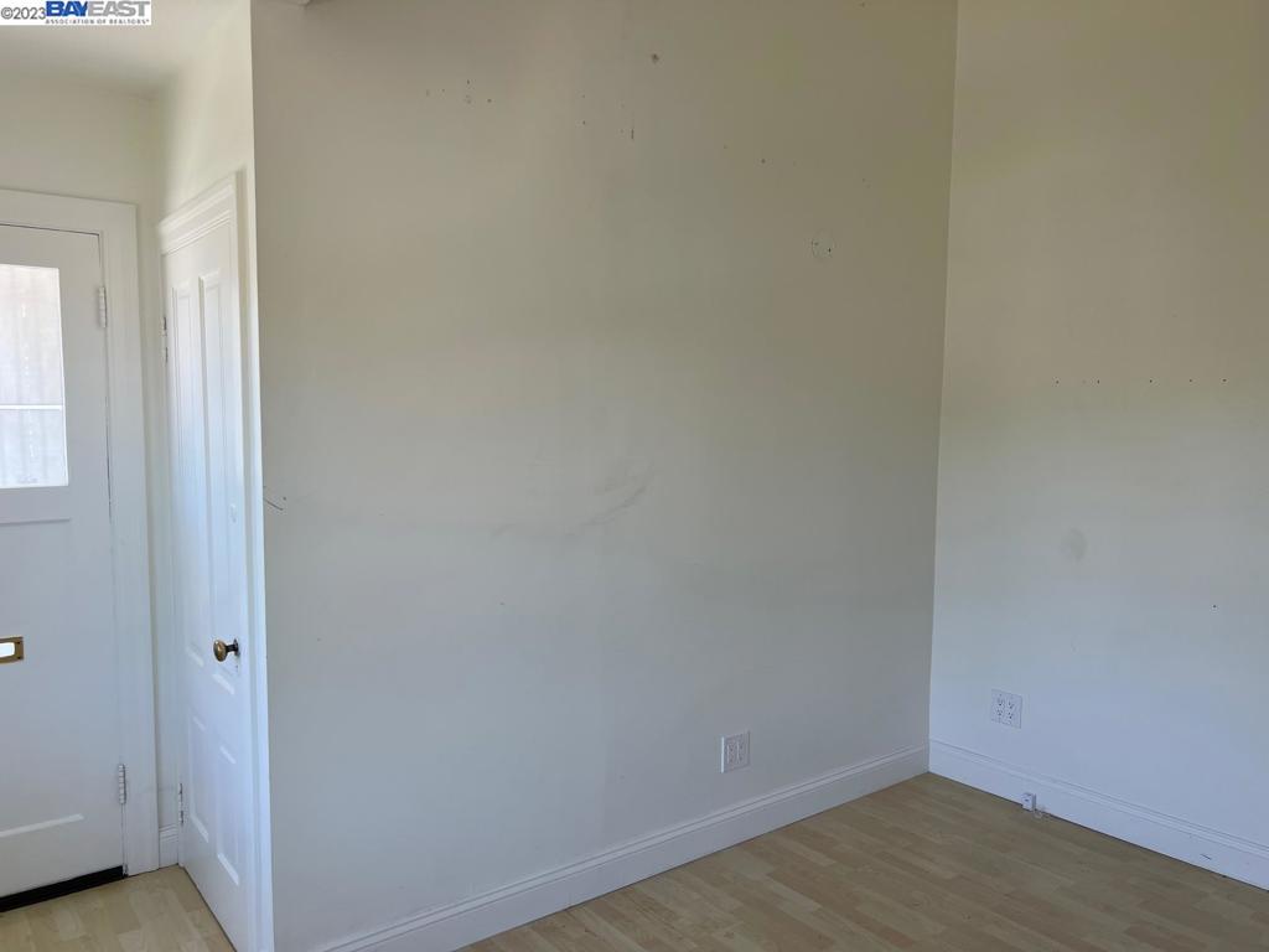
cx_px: 634
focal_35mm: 26
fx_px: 953
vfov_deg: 53.1
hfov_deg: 67.3
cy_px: 476
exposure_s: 1/227
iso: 50
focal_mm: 5.7
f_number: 1.5
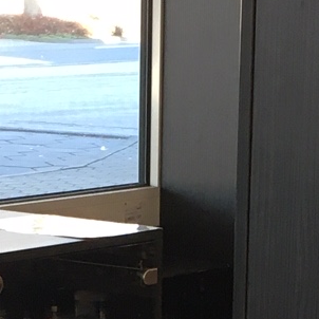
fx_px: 1783
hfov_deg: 10.2
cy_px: 491
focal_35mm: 171
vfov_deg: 9.9
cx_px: 144
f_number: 2.2
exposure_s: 1/33
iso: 40
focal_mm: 4.15
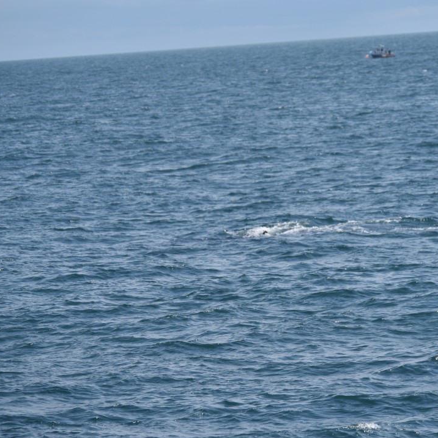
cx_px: 265
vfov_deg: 7.0
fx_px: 3579
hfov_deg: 7.0
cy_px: 220
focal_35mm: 250
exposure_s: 1/1600
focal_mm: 130
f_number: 5.6
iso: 200
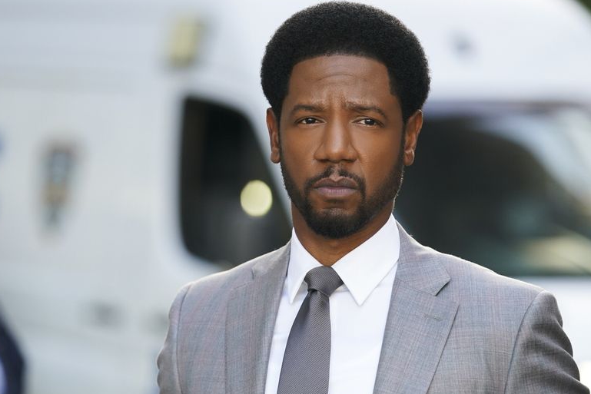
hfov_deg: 7.9
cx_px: 281
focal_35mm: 262
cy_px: 288
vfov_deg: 5.2
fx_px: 4302
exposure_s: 1/250
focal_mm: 168
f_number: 3.2
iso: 800
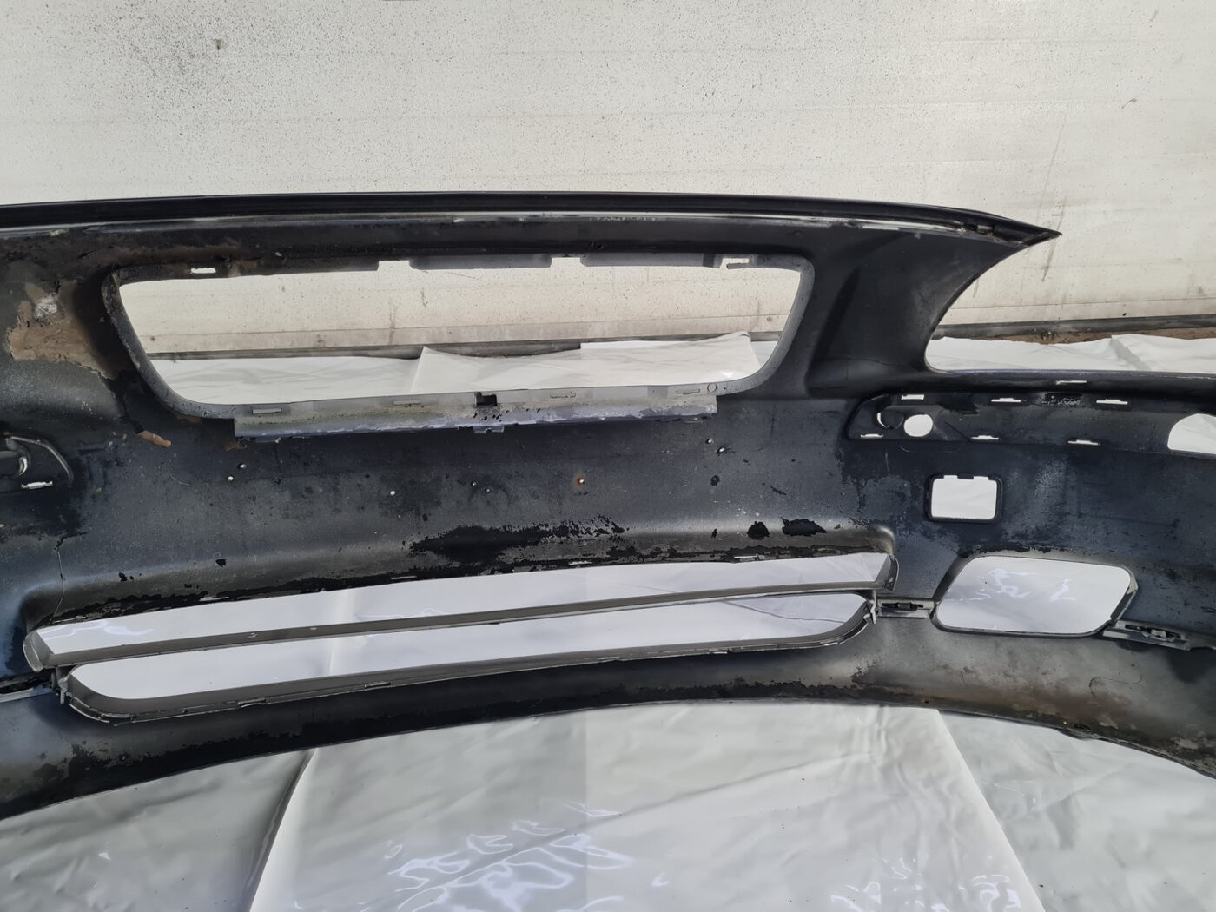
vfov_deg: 53.1
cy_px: 456
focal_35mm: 26
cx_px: 608
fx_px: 913
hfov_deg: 67.3
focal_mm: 5.4
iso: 200
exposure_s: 1/100
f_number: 1.8
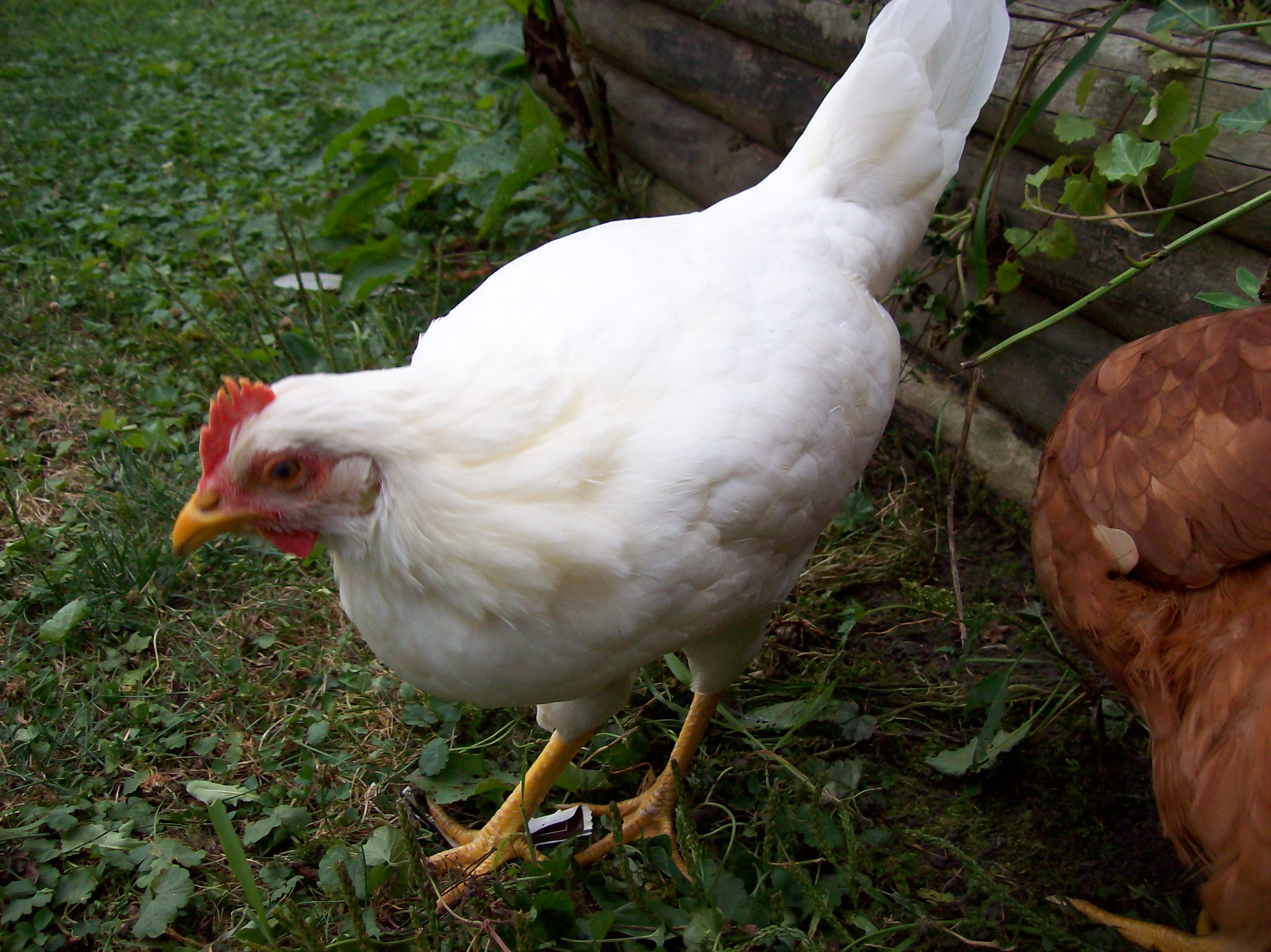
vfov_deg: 39.6
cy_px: 476
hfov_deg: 51.4
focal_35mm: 36
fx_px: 1321
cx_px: 636
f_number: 2.7
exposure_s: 1/625
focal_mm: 6
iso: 80
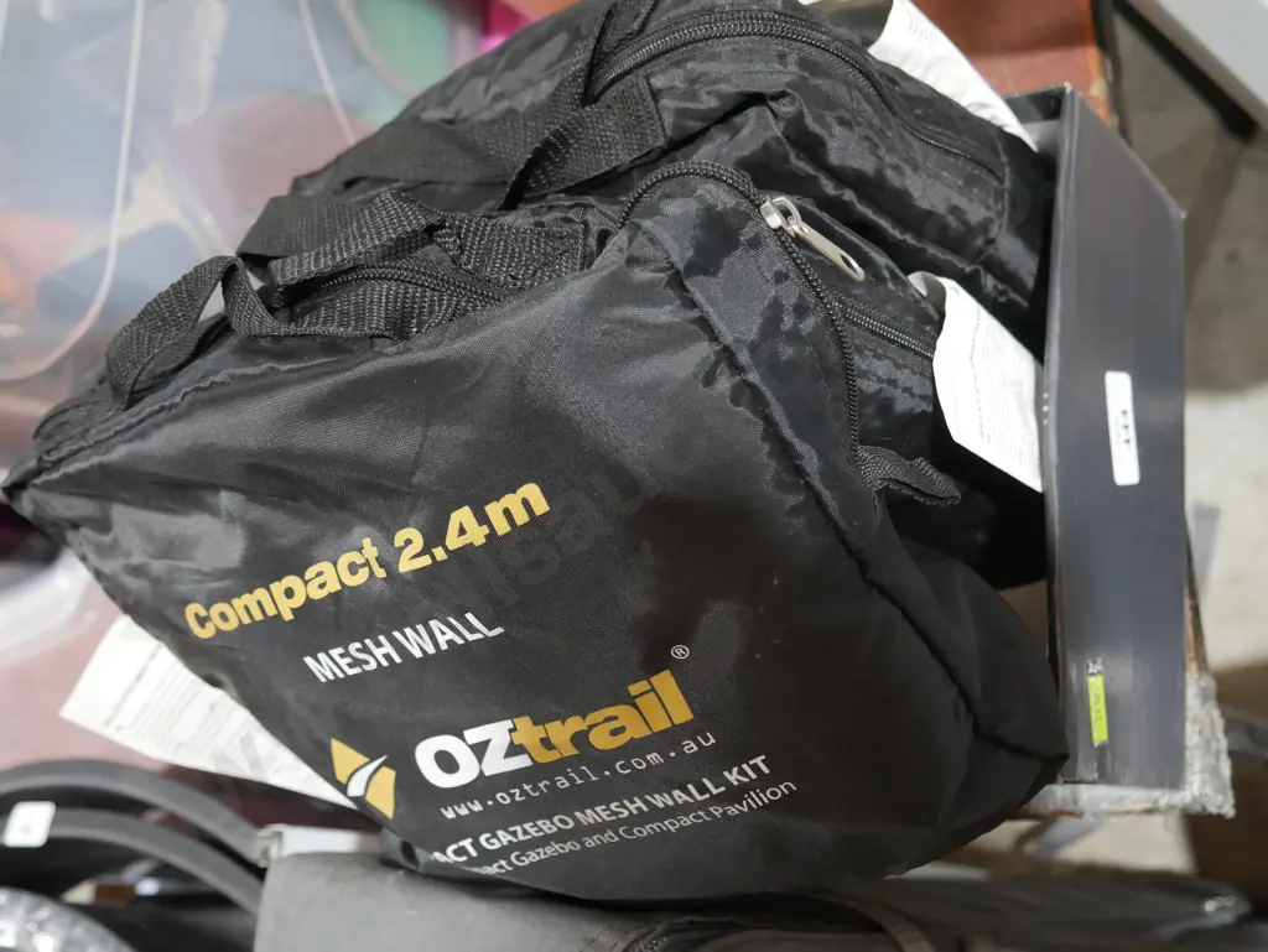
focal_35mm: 34
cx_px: 634
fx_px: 1246
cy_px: 476
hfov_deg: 53.9
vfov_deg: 41.8
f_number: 4
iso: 1000
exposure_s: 1/60
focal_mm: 17
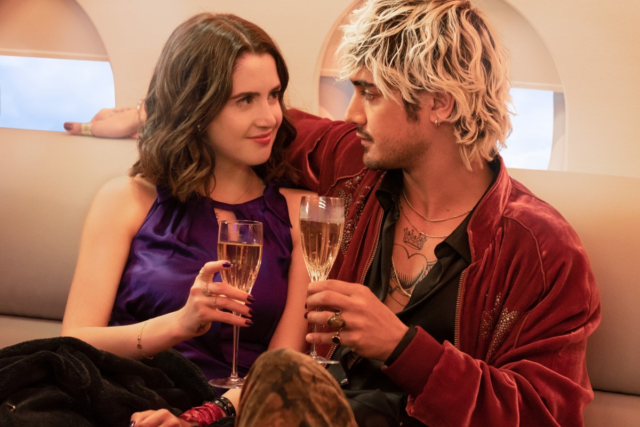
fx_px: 1867
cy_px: 214
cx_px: 320
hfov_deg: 19.5
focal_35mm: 105
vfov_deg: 13.0
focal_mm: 70
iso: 3200
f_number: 3.2
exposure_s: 1/200
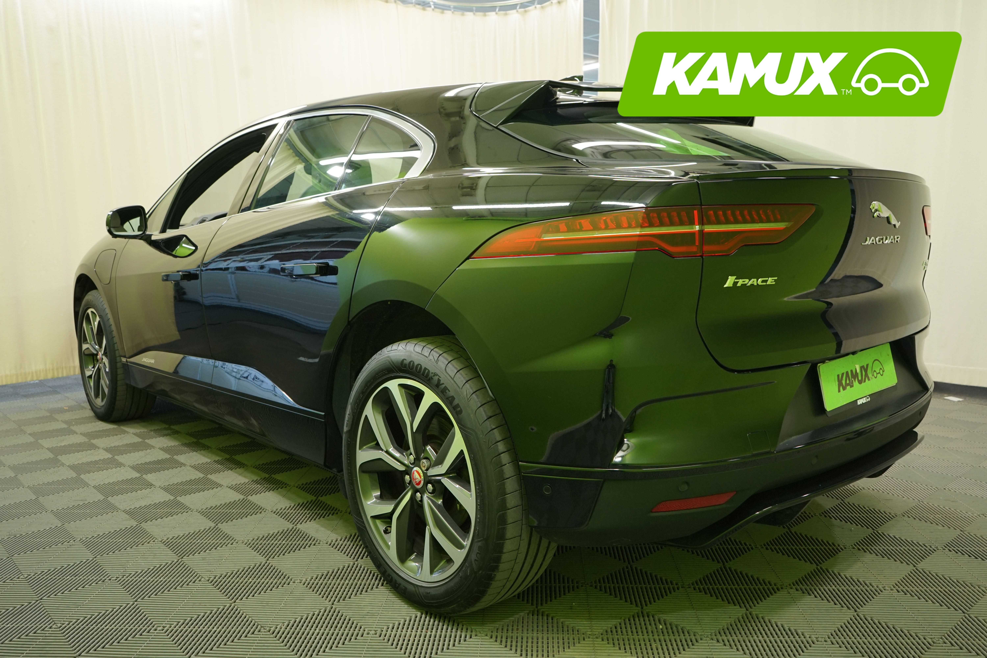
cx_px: 494
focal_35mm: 28
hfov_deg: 65.5
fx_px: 768
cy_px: 329
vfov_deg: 46.4
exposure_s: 1/25
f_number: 6.3
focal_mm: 28
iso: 800
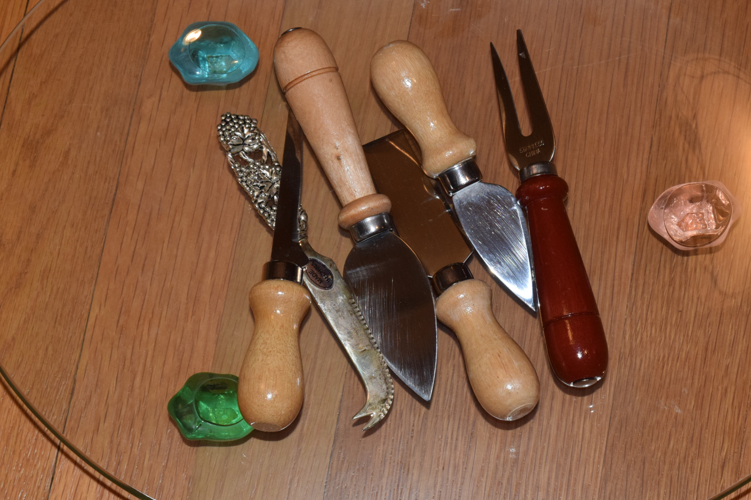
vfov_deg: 14.3
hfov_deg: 21.3
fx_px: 1994
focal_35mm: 96
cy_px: 241
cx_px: 401
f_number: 13
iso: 1600
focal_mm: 55
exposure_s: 1/100
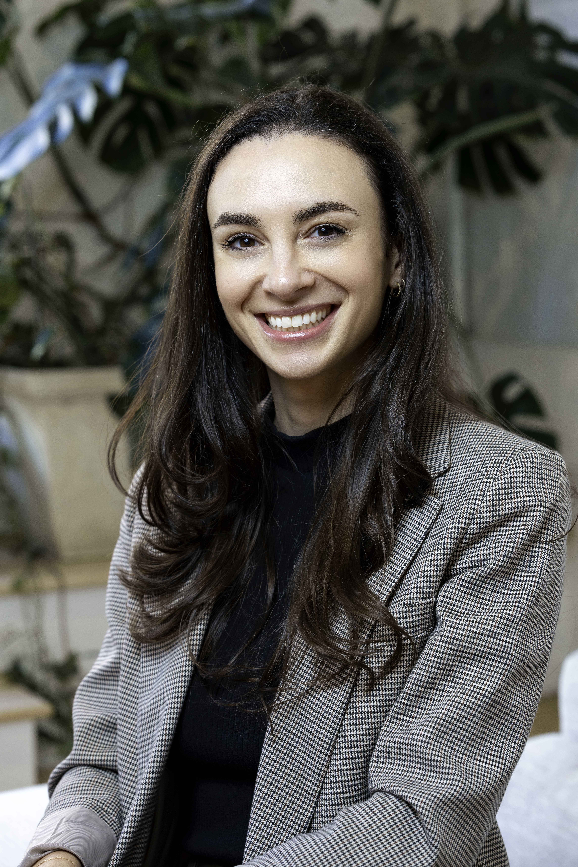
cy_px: 434
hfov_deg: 16.1
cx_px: 289
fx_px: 2047
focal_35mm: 85
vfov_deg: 23.9
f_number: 5.6
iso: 400
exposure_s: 1/40
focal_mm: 85
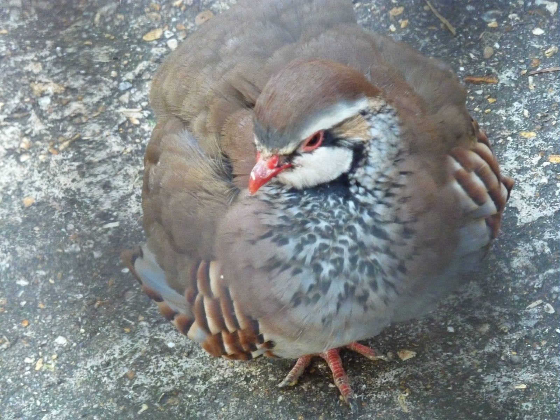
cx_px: 280
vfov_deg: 8.8
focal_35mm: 169
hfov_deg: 11.7
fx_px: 2734
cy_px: 210
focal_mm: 27.8
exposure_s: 1/25
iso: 800
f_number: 4.5
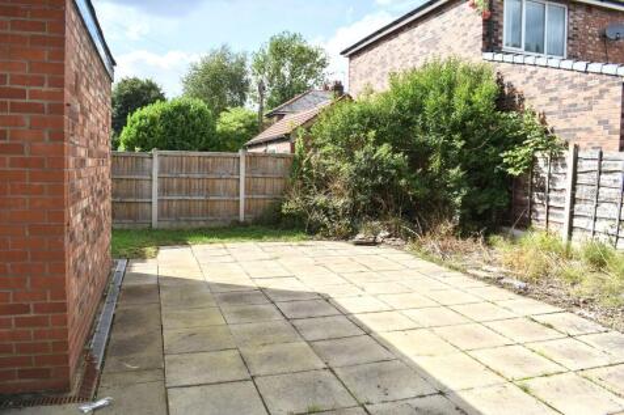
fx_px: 468
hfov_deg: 67.4
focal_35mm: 27
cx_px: 312
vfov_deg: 47.9
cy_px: 208
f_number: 9
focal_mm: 18
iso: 100
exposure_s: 1/200
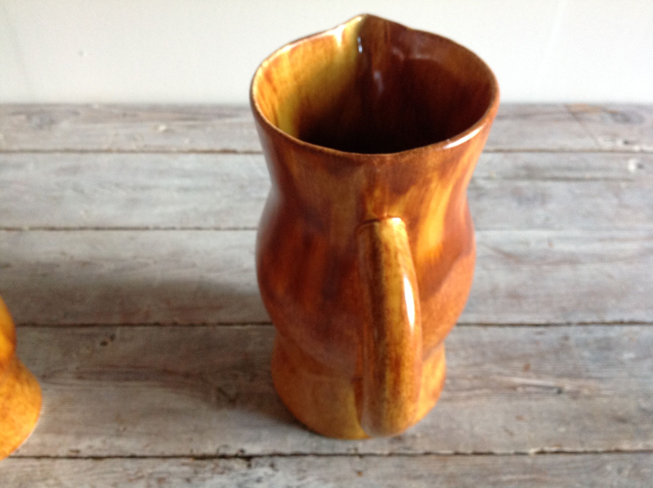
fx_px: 659
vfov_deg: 40.6
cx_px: 326
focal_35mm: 35
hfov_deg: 52.7
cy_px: 244
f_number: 2.4
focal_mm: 4.28
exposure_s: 1/15
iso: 160
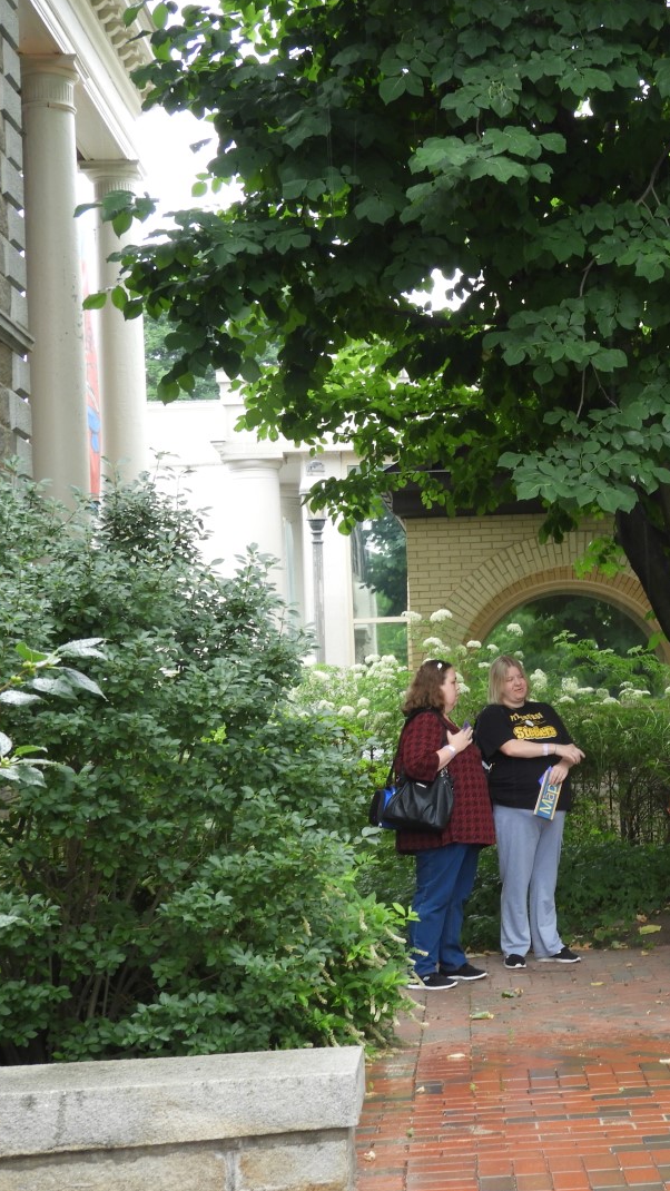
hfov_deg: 17.7
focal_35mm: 66
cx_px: 731
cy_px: 598
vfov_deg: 31.9
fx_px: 2084
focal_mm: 8.1
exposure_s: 1/50
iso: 100
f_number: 4
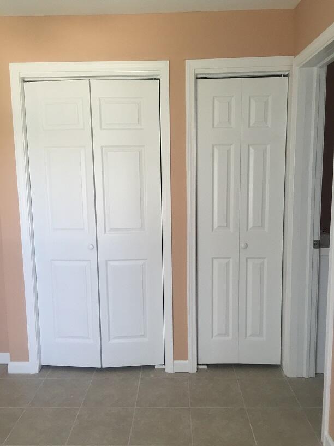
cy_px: 223
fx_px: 373
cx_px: 167
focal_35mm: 29
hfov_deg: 48.2
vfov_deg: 61.7
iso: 32
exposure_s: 1/30
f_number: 2.2
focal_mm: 4.15
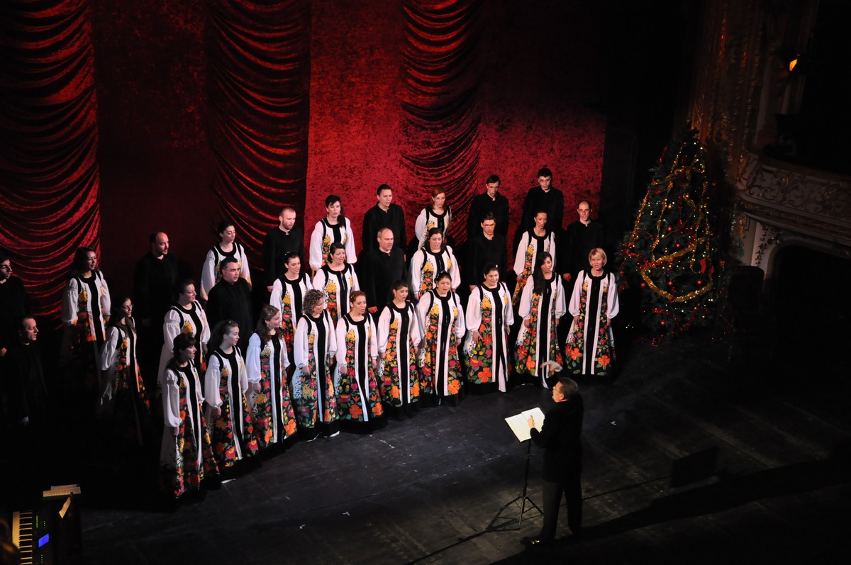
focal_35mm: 52
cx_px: 426
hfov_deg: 37.9
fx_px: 1240
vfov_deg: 25.7
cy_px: 282
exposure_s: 1/30
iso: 1600
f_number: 4.5
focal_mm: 35
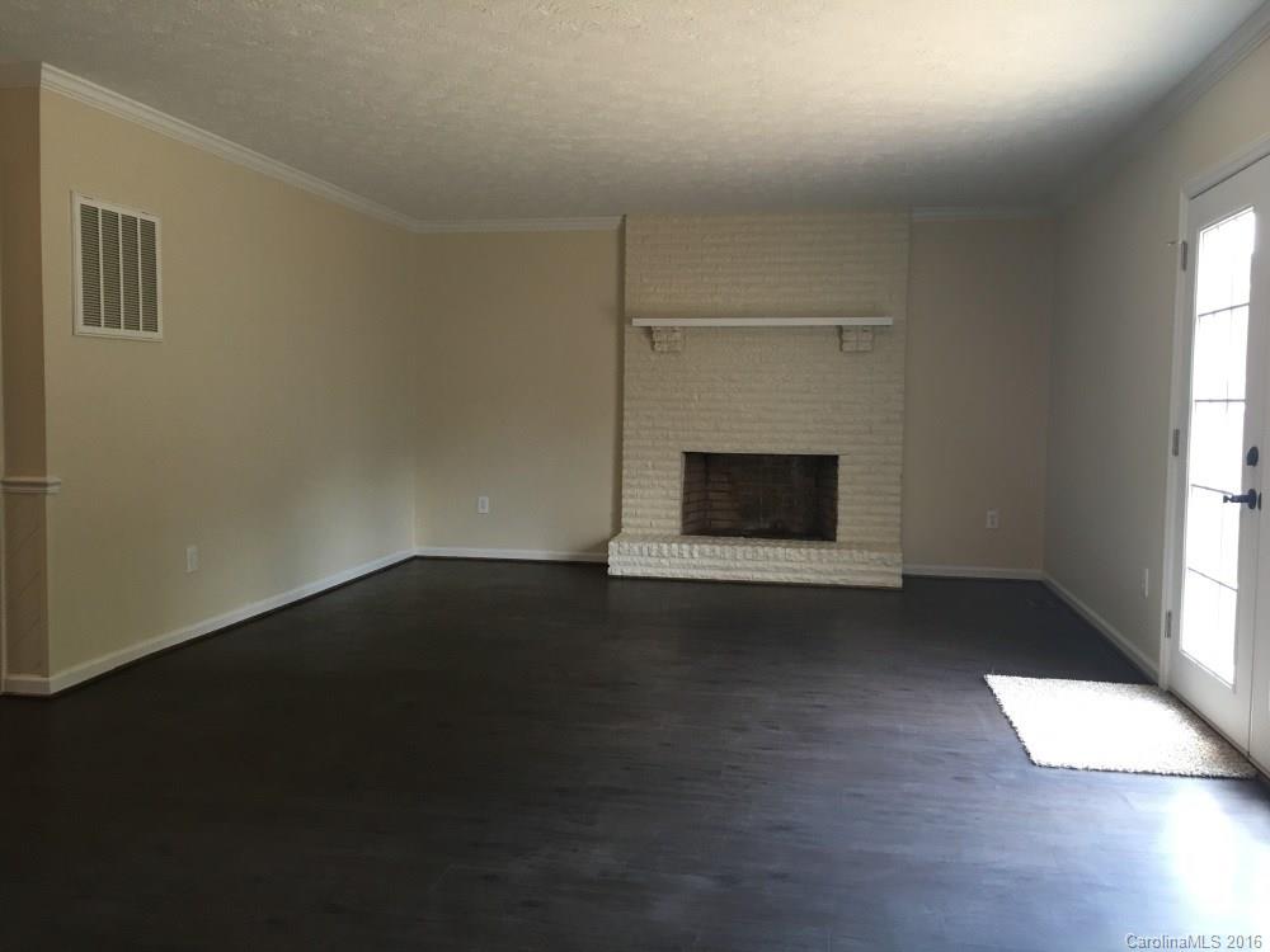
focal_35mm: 29
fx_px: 1064
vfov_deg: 48.2
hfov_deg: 61.7
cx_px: 635
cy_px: 476
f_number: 2.2
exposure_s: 1/15
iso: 32
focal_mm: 4.15
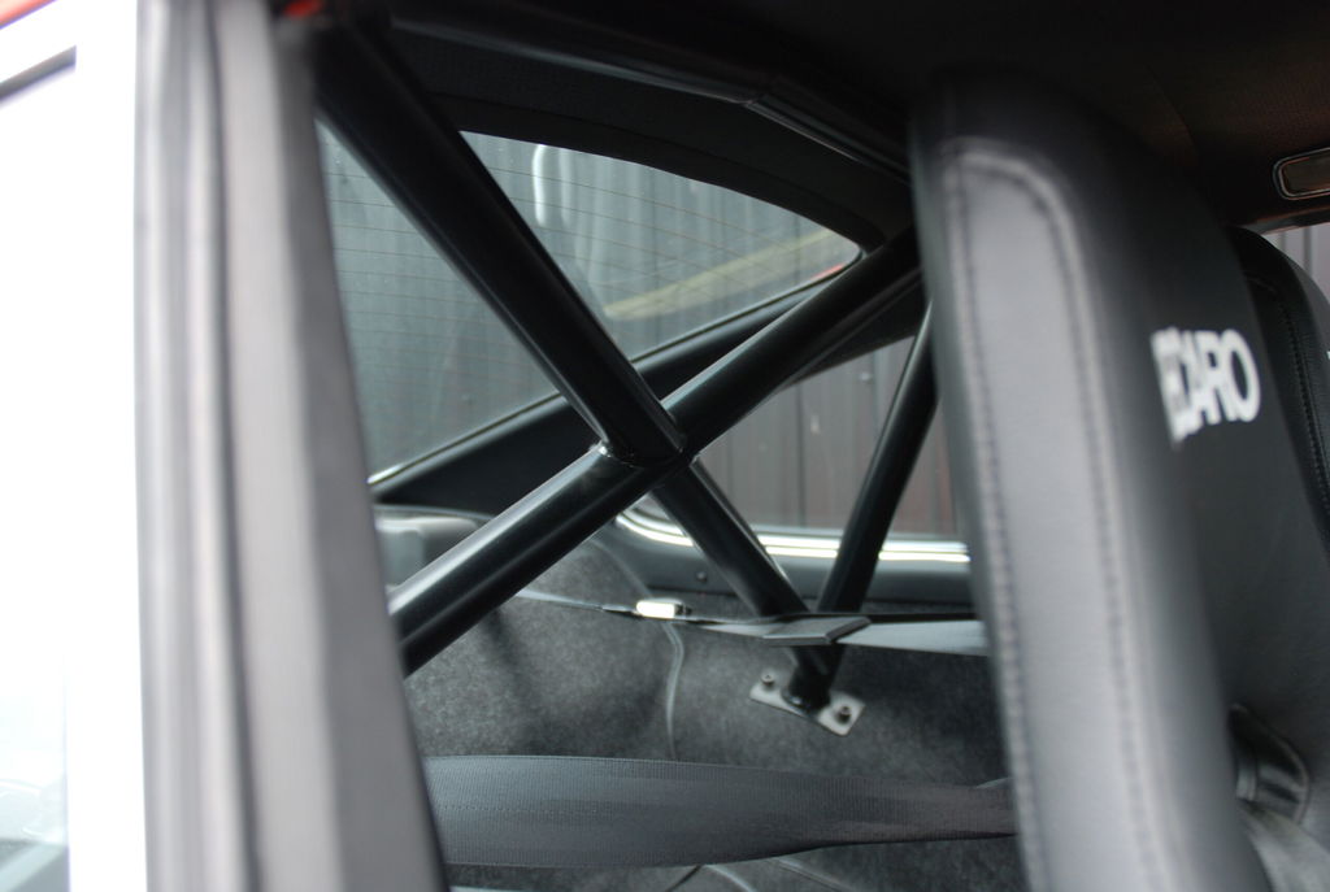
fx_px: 1555
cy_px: 446
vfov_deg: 32.0
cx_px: 665
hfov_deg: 46.3
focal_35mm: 42
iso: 220
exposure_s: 1/30
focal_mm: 28
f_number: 4
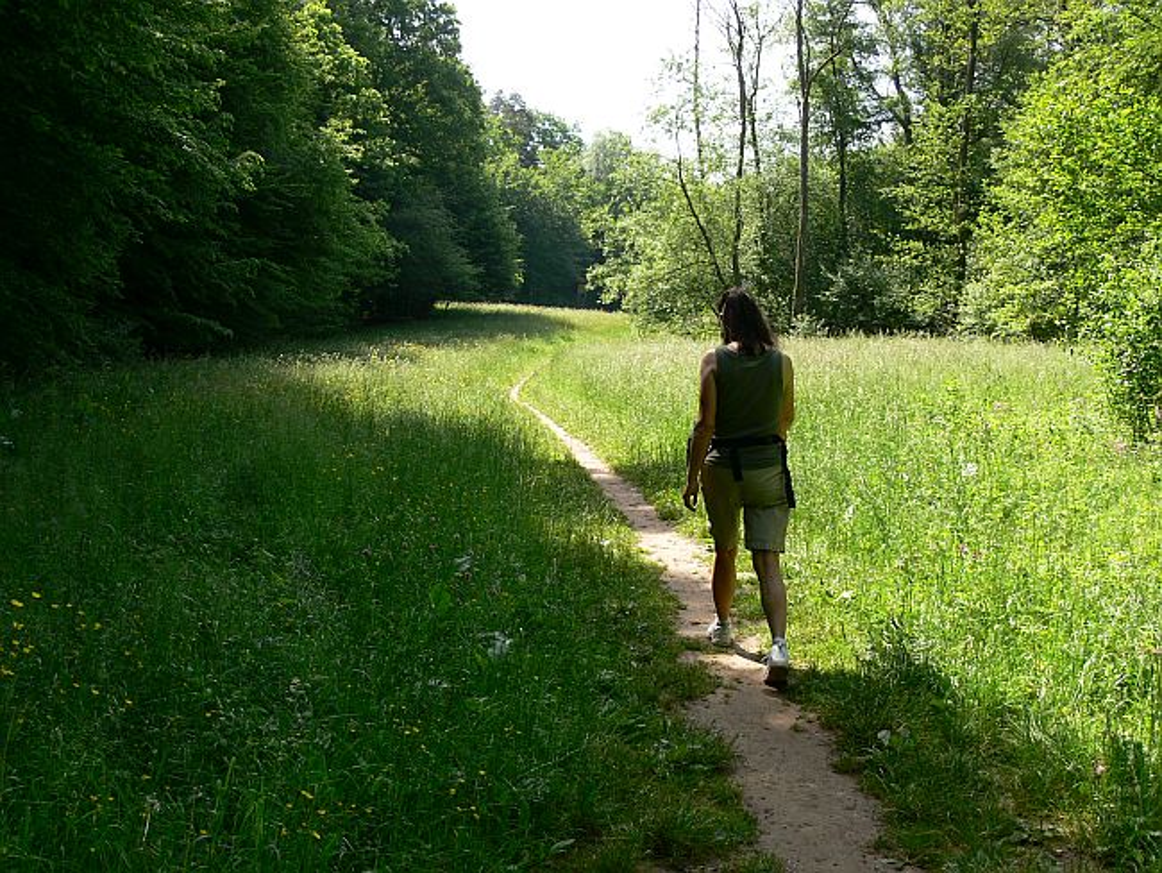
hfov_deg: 52.6
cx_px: 581
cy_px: 436
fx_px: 1175
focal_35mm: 35
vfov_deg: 40.7
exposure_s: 1/125
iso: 80
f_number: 4
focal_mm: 7.4
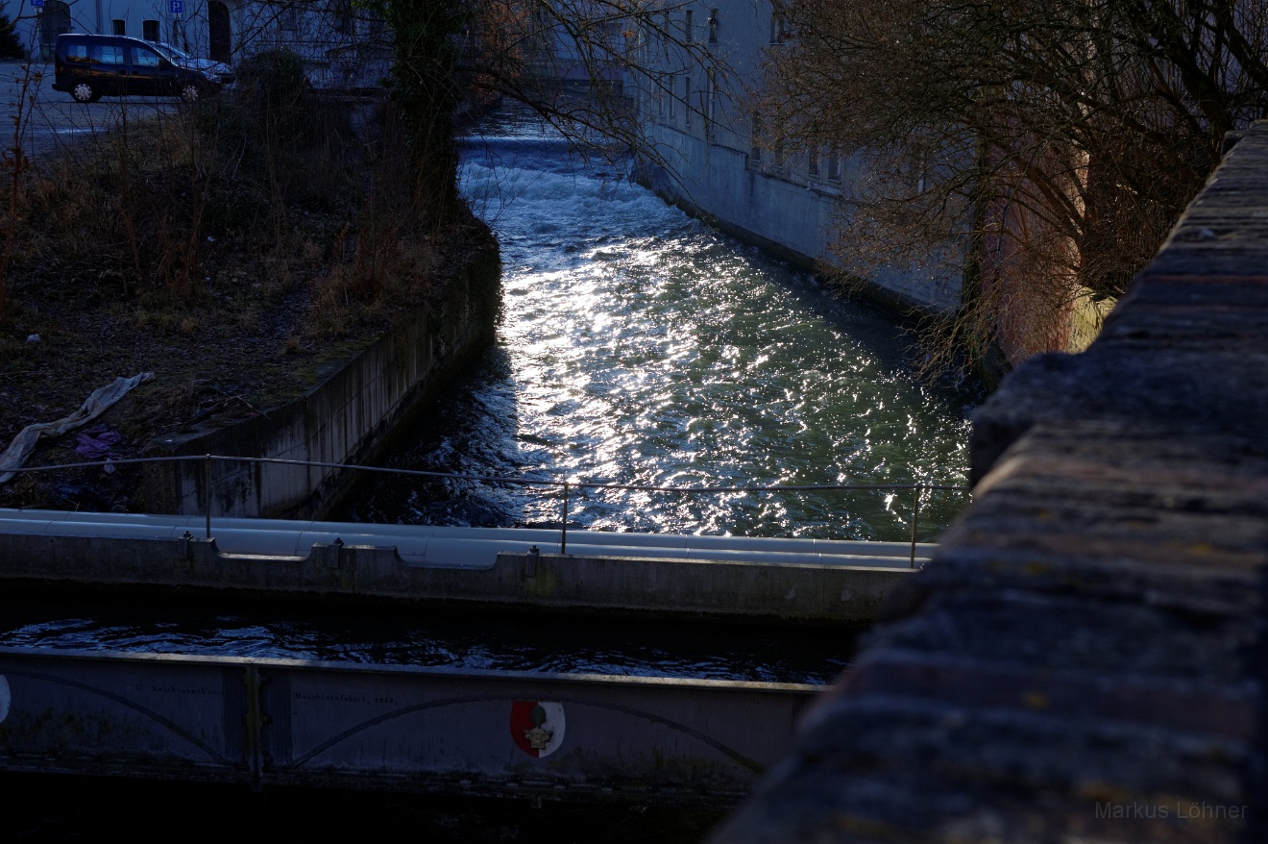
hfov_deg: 39.6
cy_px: 422
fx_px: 1760
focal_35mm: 50
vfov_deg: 27.0
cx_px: 634
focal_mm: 50
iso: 200
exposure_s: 1/750
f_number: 5.6
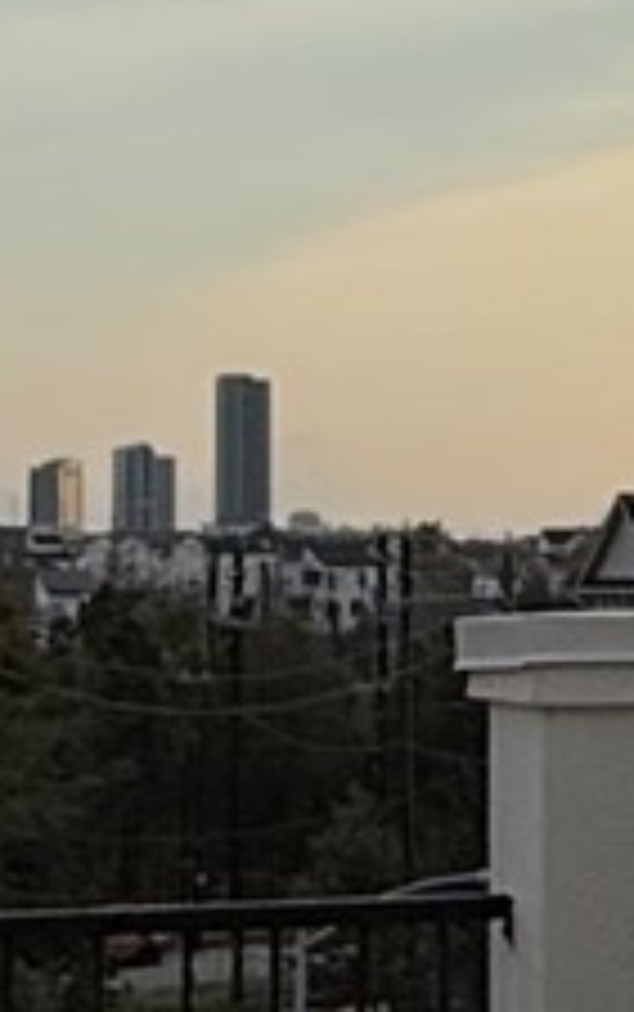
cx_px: 814
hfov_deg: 9.6
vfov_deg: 15.5
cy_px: 441
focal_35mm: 135
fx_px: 3725
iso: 50
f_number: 2.2
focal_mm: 2.22
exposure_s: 1/1399
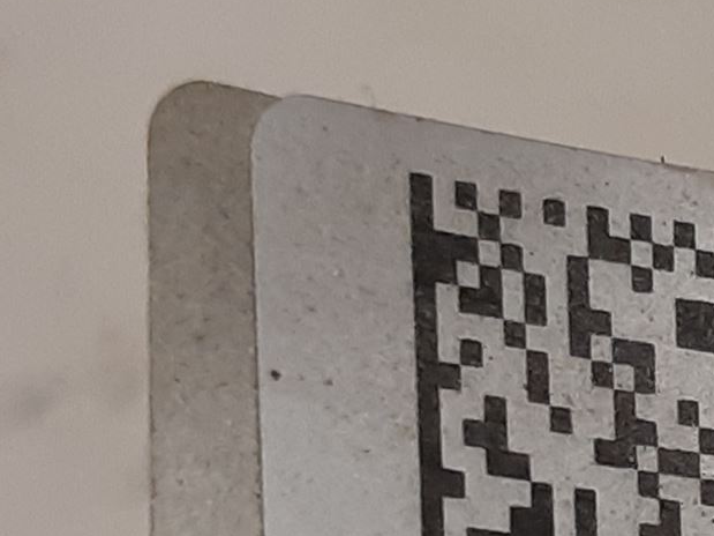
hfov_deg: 20.3
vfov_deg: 16.8
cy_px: 520
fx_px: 1774
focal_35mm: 86
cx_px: 987
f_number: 1.7
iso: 125
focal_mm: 3.93
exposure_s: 1/50
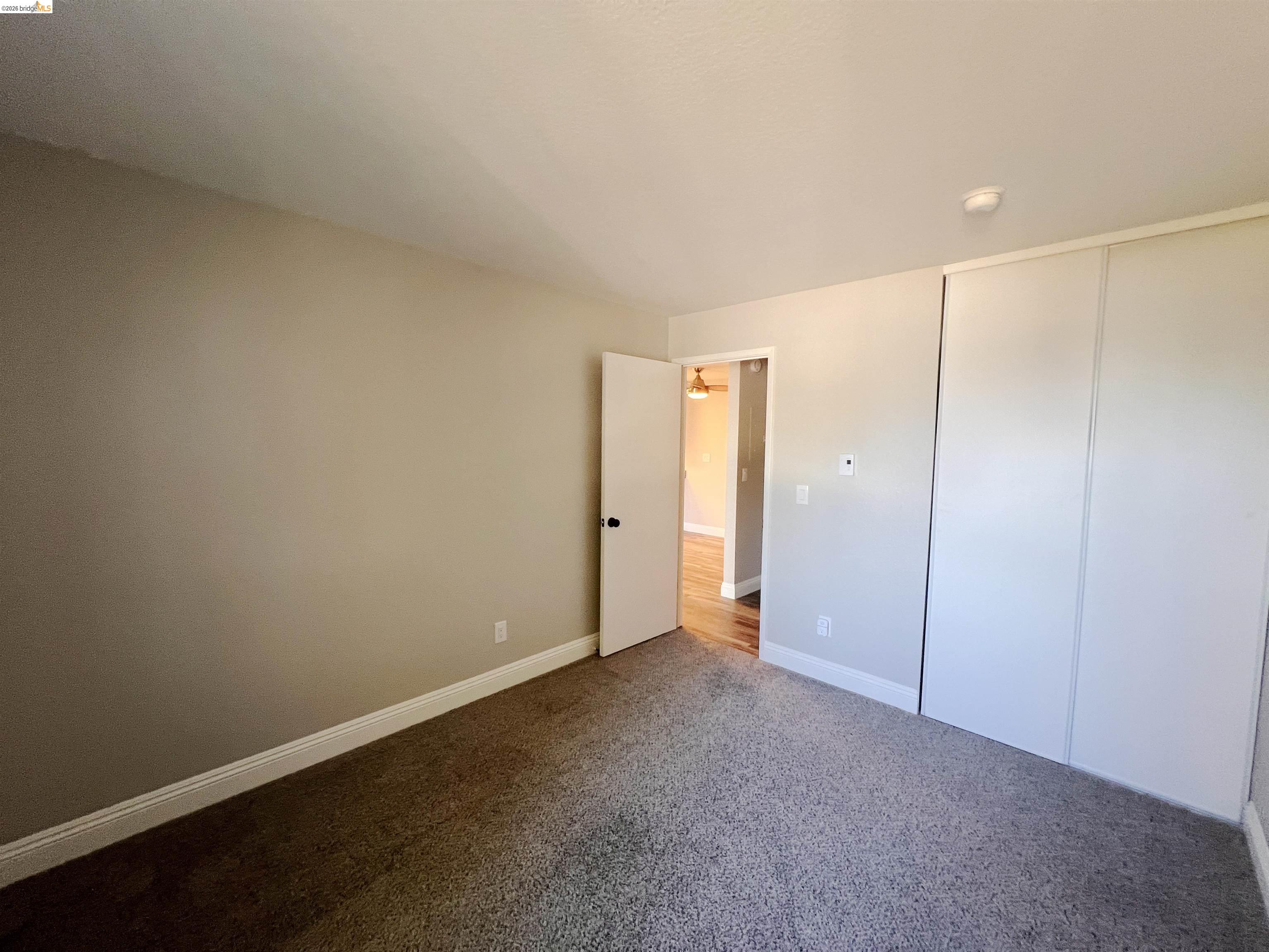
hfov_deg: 106.2
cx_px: 634
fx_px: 477
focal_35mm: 13
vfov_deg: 89.9
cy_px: 476
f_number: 1.8
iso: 200
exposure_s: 1/60
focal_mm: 1.57
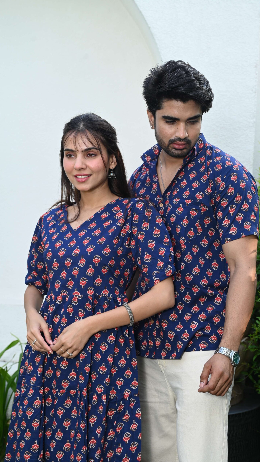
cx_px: 153
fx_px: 760
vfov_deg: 33.8
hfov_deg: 19.4
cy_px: 230
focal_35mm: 62
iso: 250
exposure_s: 1/160
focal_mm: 59
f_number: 5.6
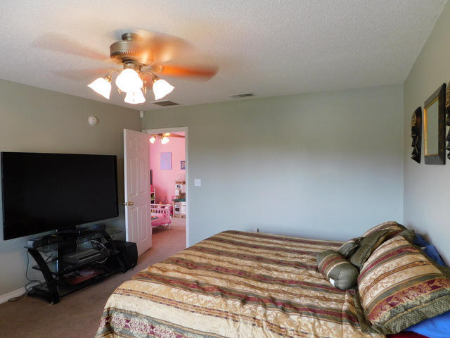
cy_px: 169
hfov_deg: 73.9
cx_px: 225
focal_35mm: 23
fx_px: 299
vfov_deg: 58.9
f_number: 3
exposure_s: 1/30
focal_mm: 4
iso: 180
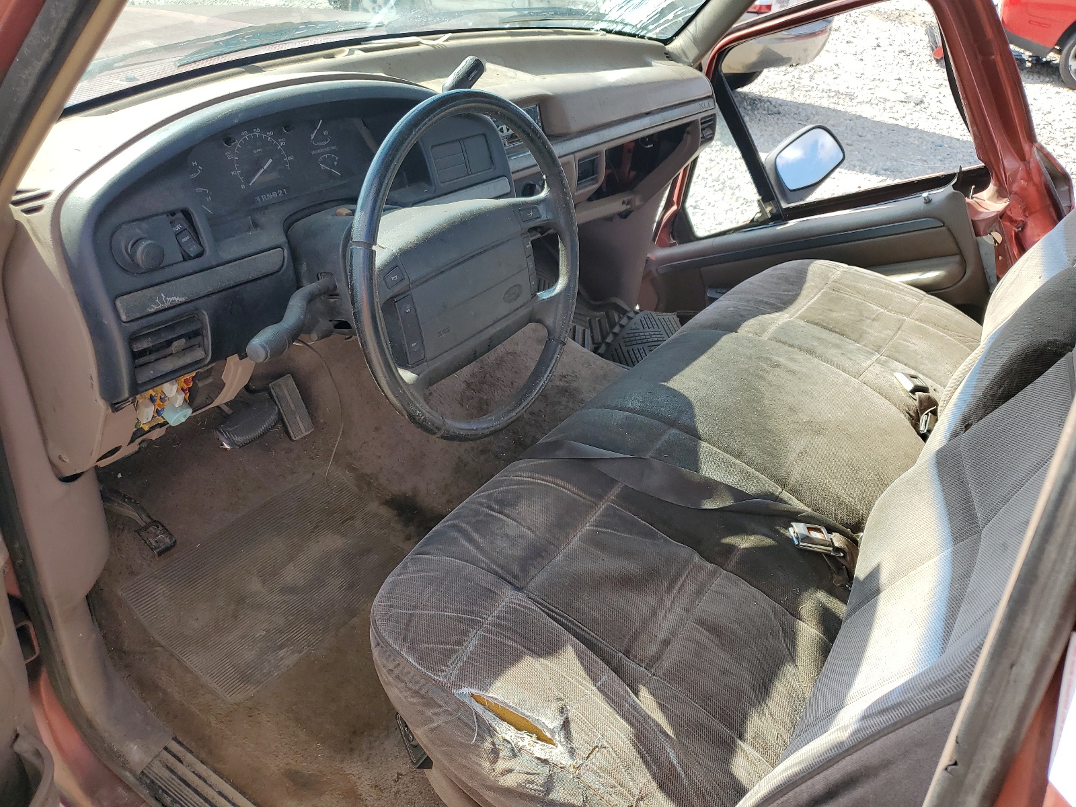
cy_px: 404
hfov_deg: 67.3
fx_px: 808
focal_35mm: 26
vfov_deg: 53.1
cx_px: 538
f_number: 1.5
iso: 50
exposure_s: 1/769
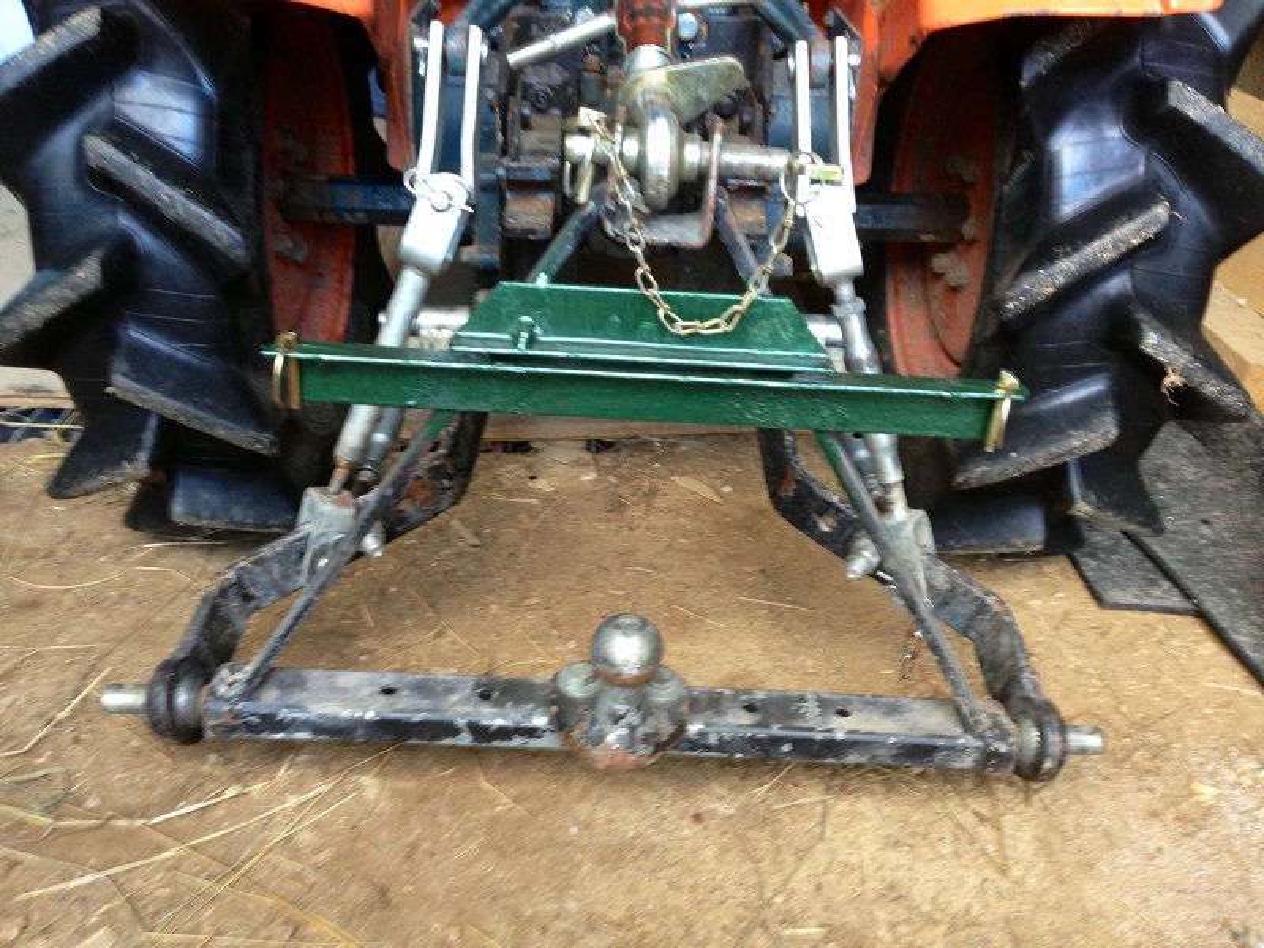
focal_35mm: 33
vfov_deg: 42.9
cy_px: 474
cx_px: 632
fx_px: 1205
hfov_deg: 55.4
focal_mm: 4.13
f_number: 2.4
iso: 100
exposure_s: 1/20
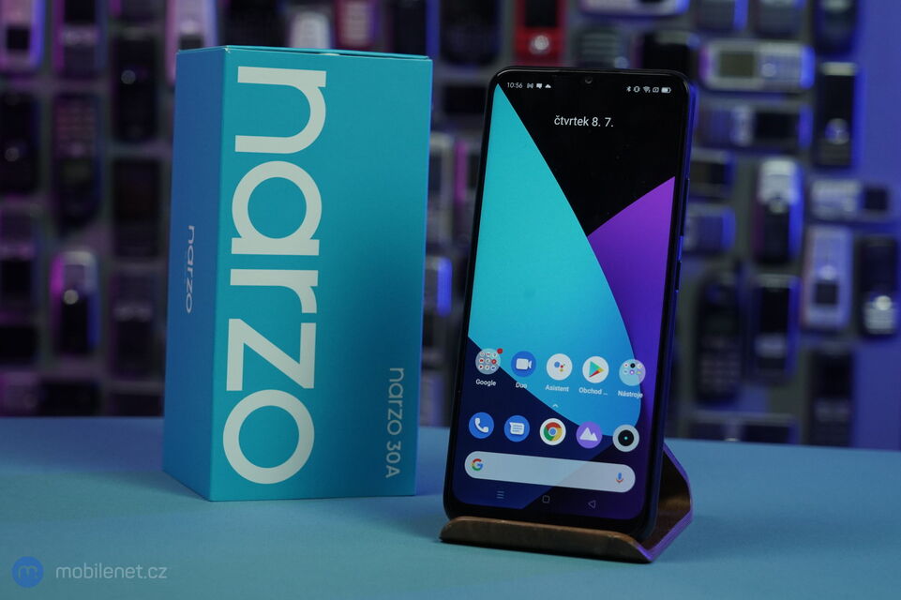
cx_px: 450
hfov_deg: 28.9
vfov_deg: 19.4
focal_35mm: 70
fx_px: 1751
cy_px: 300
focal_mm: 70
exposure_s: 1/160
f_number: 8
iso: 2500
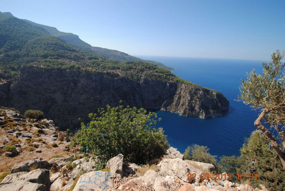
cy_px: 96
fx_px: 119
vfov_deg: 77.5
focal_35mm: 15
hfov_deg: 100.3
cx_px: 142
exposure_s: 1/200
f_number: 9
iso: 100
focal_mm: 10
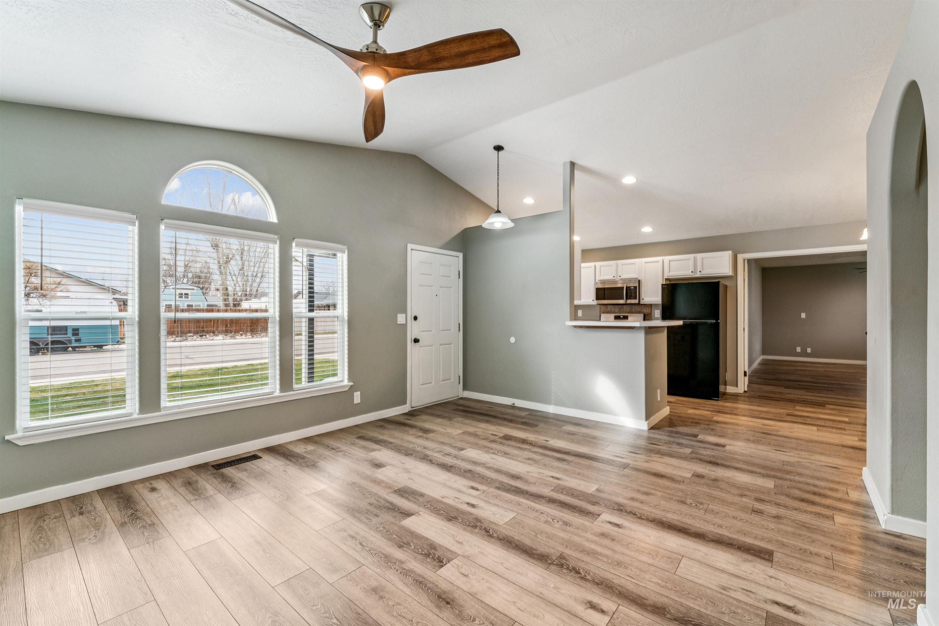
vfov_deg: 76.2
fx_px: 399
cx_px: 470
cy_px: 313
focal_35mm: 15
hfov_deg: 99.3
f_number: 13
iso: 400
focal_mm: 15.3
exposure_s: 1/13
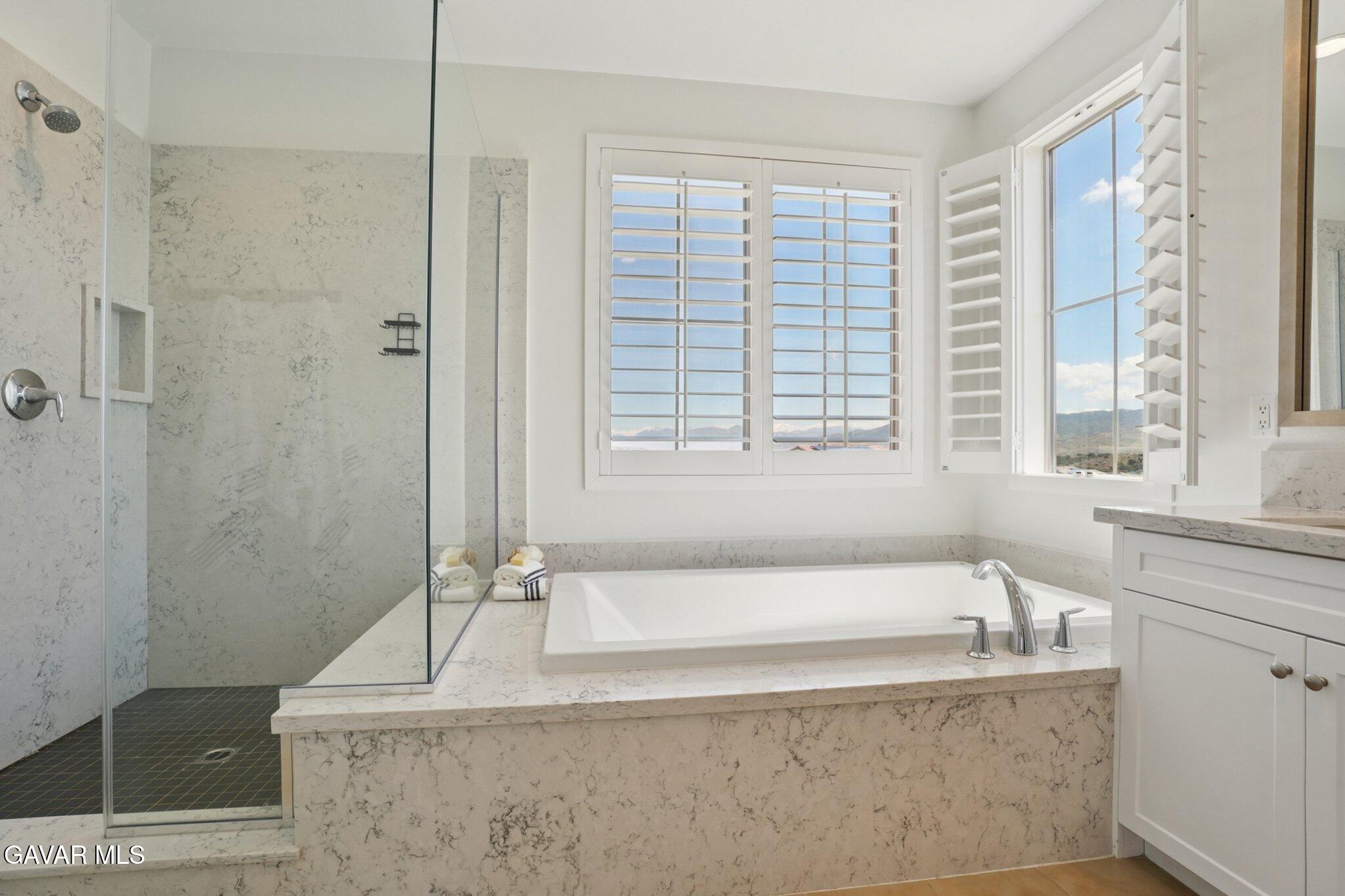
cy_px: 448
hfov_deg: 96.7
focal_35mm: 16
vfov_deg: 73.7
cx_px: 672
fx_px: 598
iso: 400
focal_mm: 16
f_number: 8
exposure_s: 1/250
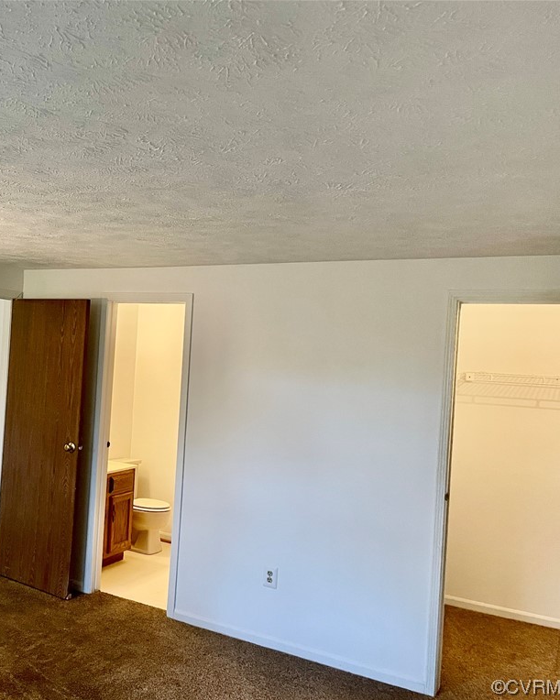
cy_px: 351
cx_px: 120
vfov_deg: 52.8
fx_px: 705
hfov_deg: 41.7
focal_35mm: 34
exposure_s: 1/60
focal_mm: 4.2
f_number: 1.6
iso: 500
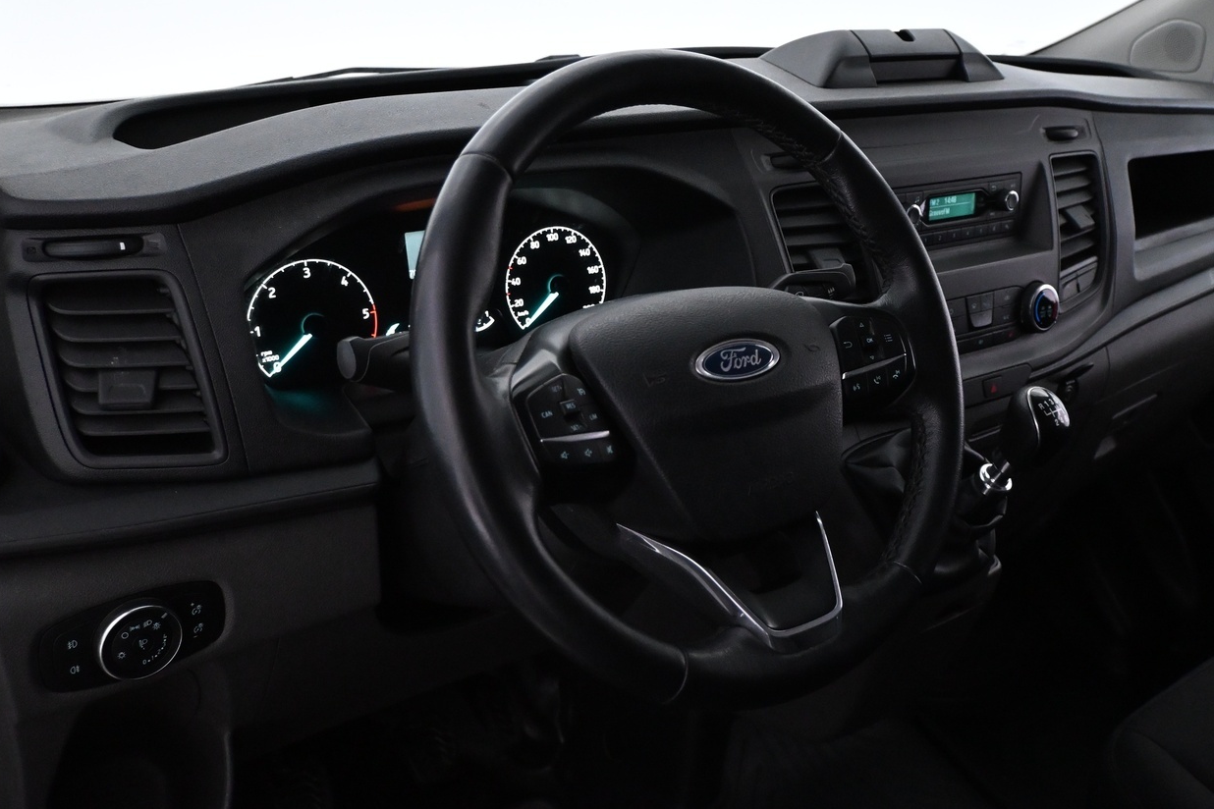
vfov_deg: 34.7
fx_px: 1292
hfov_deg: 50.1
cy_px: 336
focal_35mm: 38
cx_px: 714
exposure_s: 1/60
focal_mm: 19.5
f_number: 3.8
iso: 3200
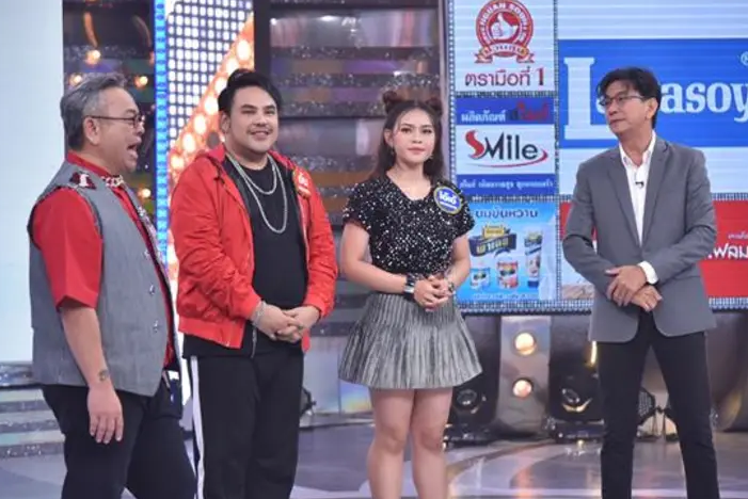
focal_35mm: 109
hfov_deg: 18.7
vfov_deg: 12.6
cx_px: 373
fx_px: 2266
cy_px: 239
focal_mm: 98
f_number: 4.5
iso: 1600
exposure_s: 1/250
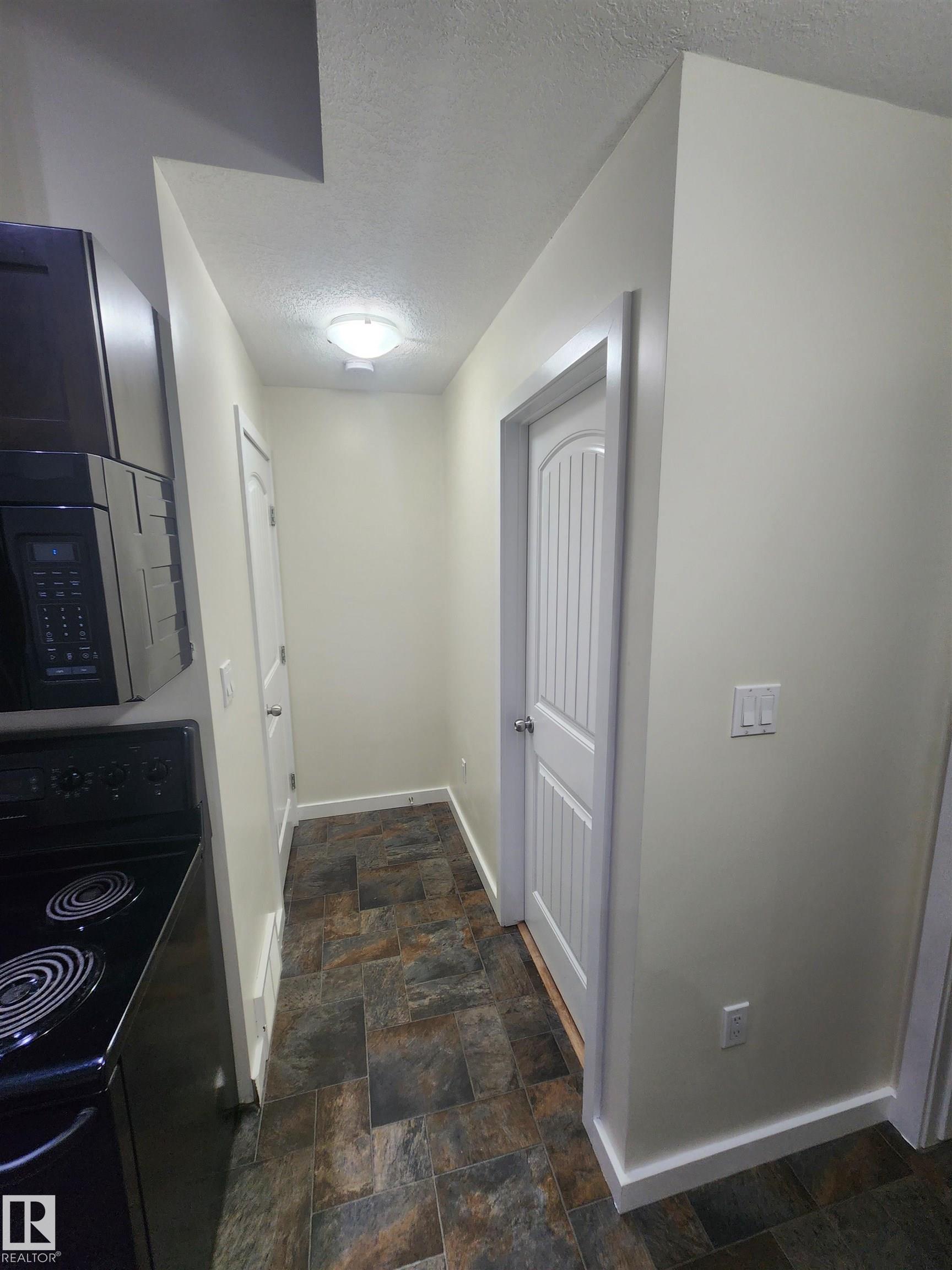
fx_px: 477
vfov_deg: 106.2
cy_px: 635
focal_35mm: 13
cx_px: 476
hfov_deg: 89.9
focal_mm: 2.2
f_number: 2.2
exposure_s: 1/60
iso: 160
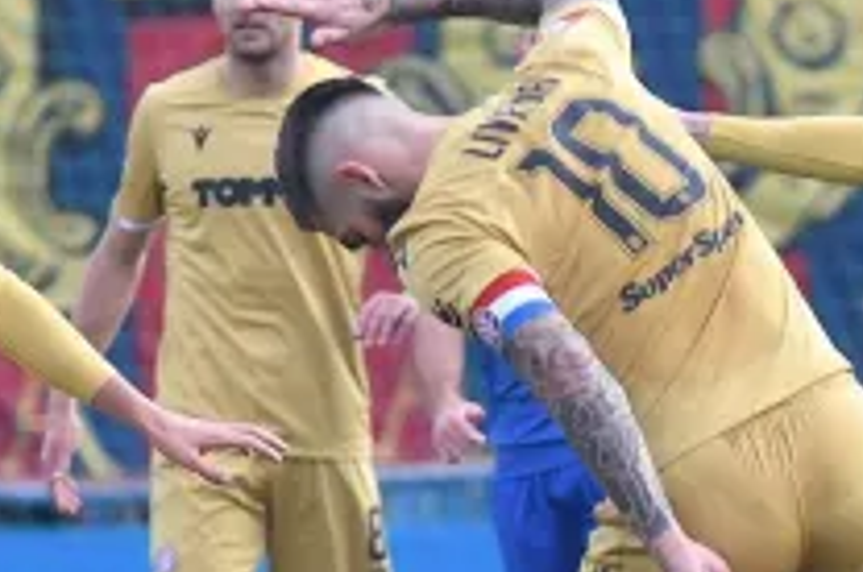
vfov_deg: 1.2
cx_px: 830
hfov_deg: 1.9
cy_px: 518
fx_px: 26257
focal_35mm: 1097
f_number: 5
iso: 800
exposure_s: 1/1250
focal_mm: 300
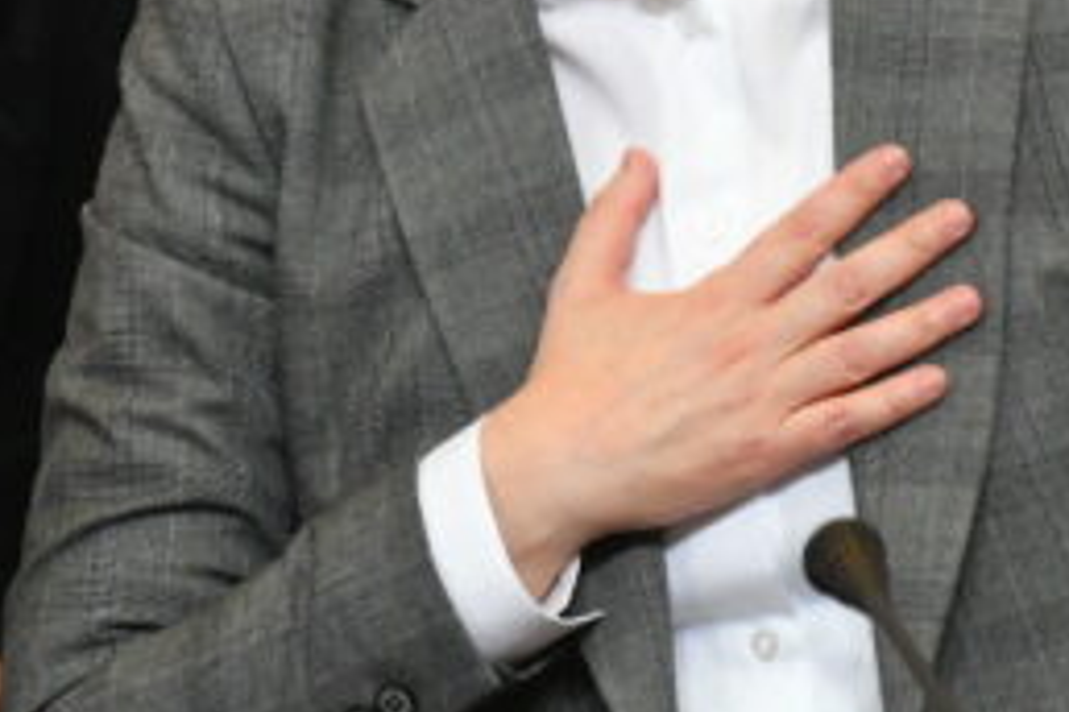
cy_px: -143
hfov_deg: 2.8
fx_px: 21764
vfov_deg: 1.9
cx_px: 514
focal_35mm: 733
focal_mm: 185
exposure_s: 1/320
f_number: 4
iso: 5000
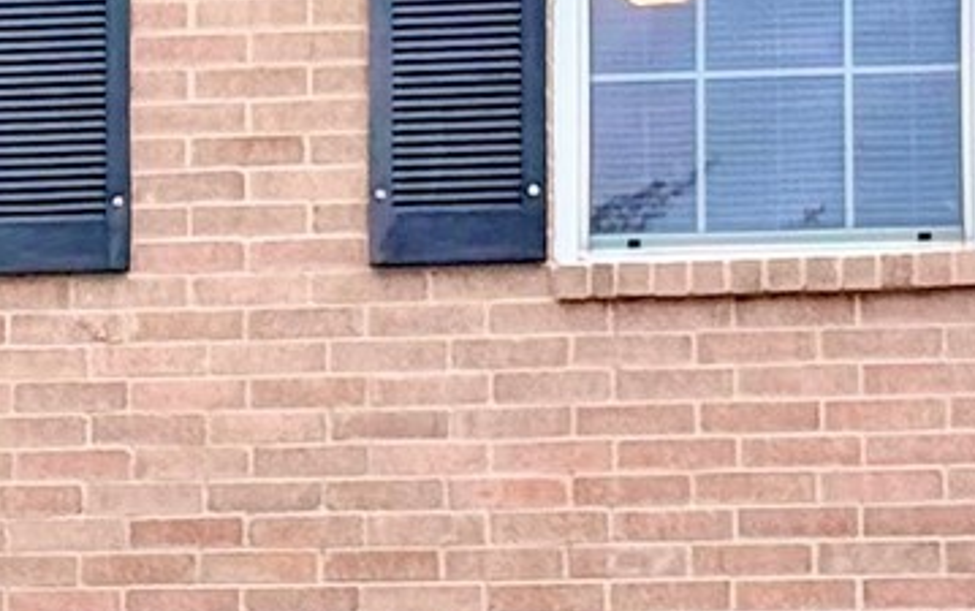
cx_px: -614
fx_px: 7712
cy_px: 348
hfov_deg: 7.1
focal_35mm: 290
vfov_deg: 4.5
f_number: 1.78
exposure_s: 1/427
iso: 100
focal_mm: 6.76
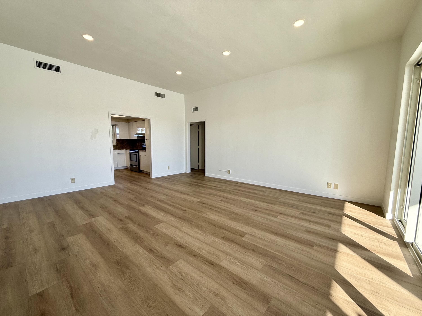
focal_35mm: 14
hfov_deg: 102.1
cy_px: 158
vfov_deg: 85.7
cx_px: 211
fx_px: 171
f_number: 2.2
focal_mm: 2.22
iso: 50
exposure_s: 1/274
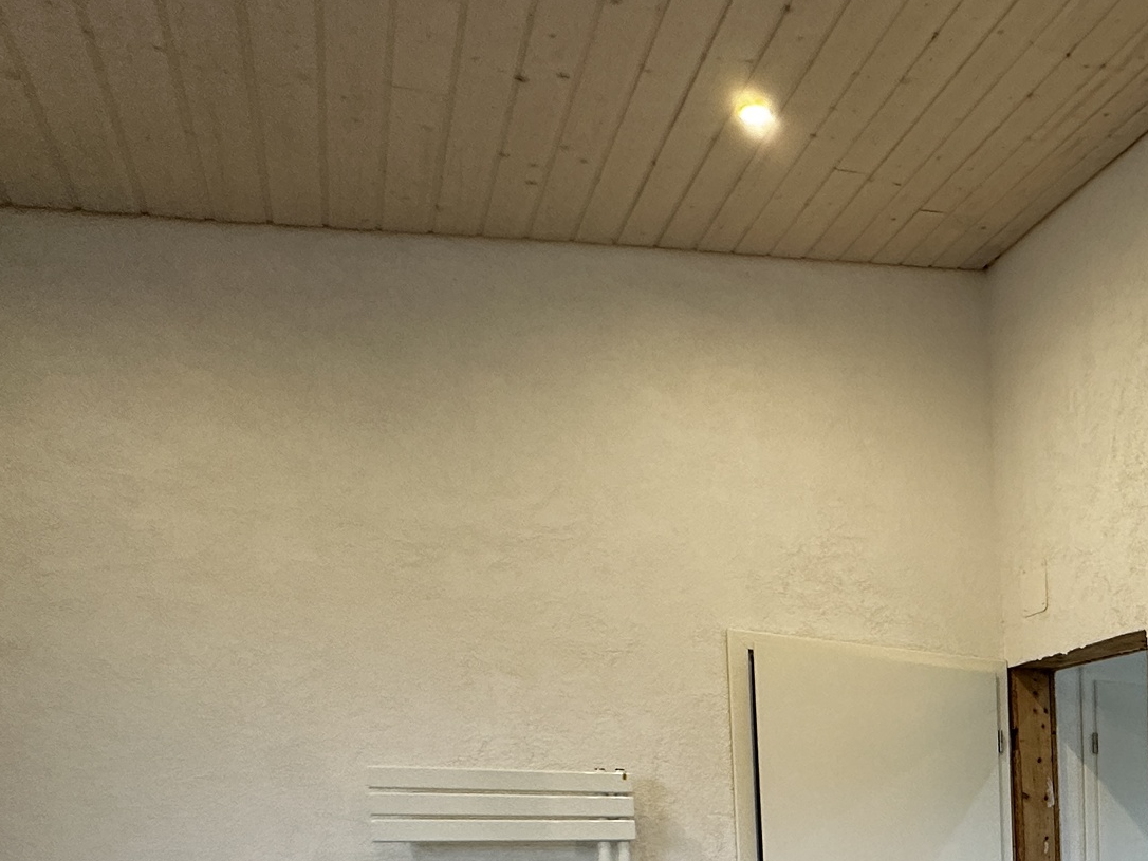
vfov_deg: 36.5
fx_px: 1095
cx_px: 1278
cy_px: 943
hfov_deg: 42.6
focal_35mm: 33
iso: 250
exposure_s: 1/100
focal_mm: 2.22
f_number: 2.2
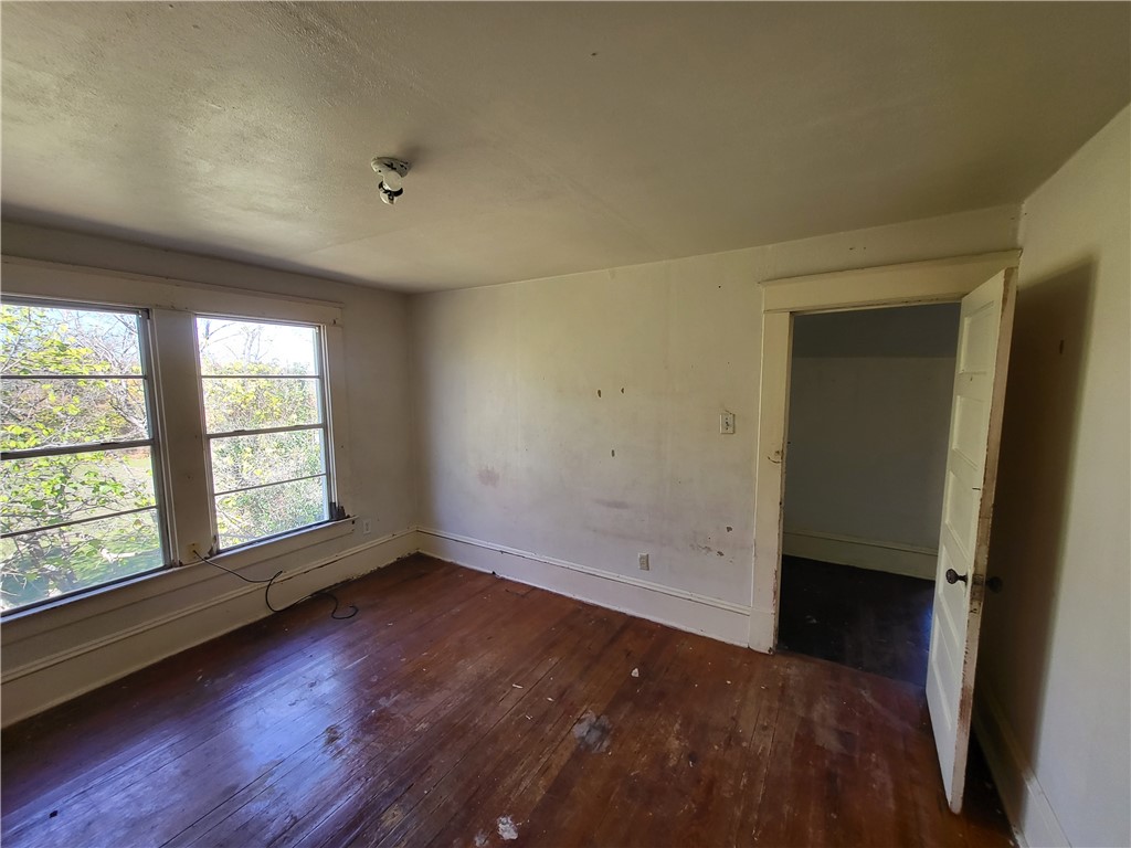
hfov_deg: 106.2
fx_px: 425
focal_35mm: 13
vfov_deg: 89.9
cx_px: 566
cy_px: 424
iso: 100
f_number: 2.2
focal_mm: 1.74
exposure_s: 1/60
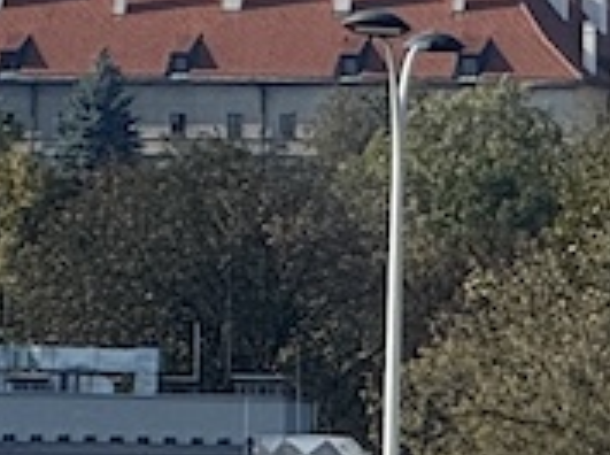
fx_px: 10815
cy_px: -65
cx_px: 1087
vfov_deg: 2.4
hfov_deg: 3.2
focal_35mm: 615
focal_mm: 9
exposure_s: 1/1340
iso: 25
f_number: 2.8
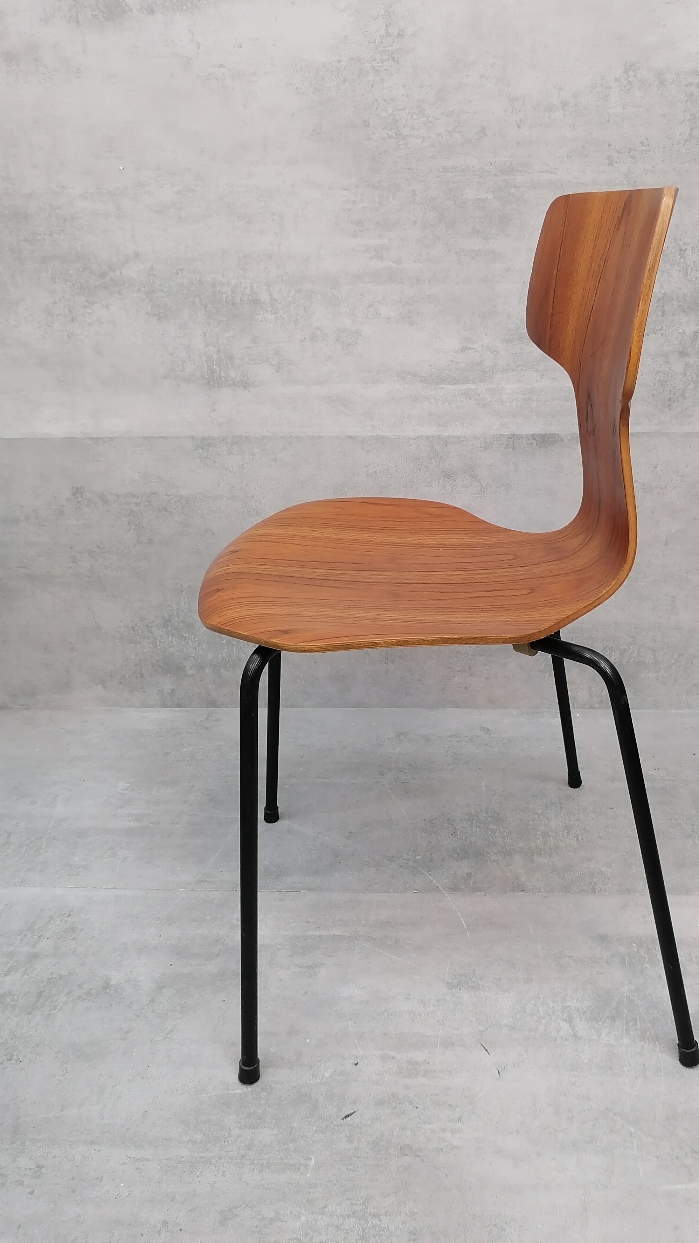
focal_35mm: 29
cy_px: 607
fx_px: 955
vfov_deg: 66.1
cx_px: 453
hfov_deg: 39.8
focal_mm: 5.3
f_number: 1.8
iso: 250
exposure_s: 1/33.3
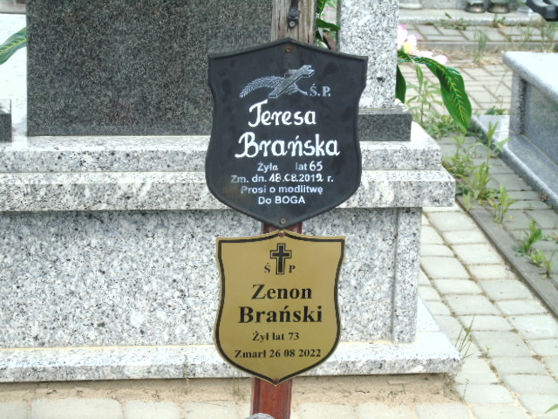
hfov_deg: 18.2
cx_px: 279
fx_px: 1741
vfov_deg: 13.7
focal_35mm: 108
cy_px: 210
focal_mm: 19
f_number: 4.4
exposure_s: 1/200
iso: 80
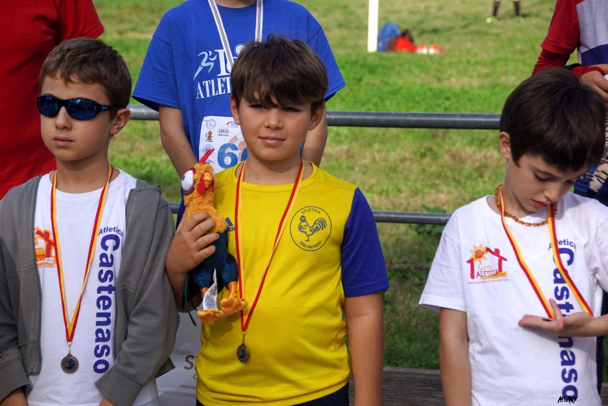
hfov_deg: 18.2
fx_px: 1901
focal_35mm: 112
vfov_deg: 12.2
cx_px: 304
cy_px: 203
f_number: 5.6
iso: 100
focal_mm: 75
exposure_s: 1/320
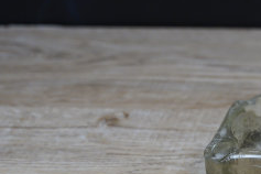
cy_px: 34
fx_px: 710
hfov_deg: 19.8
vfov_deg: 13.9
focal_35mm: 98
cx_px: 293
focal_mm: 38
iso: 1250
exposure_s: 1/400
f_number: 5.6
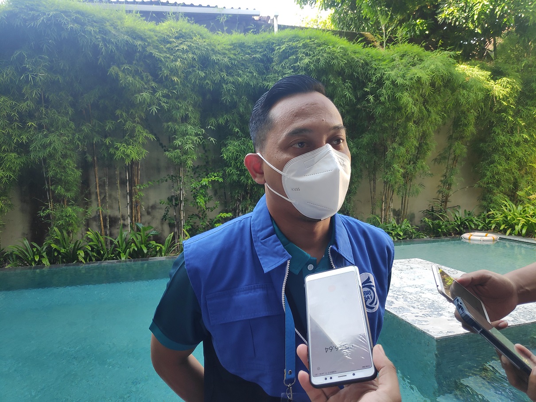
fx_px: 310
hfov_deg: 81.7
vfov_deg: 66.0
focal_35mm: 20
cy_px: 201
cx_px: 268
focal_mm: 3.94
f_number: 1.9
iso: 102
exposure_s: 1/100
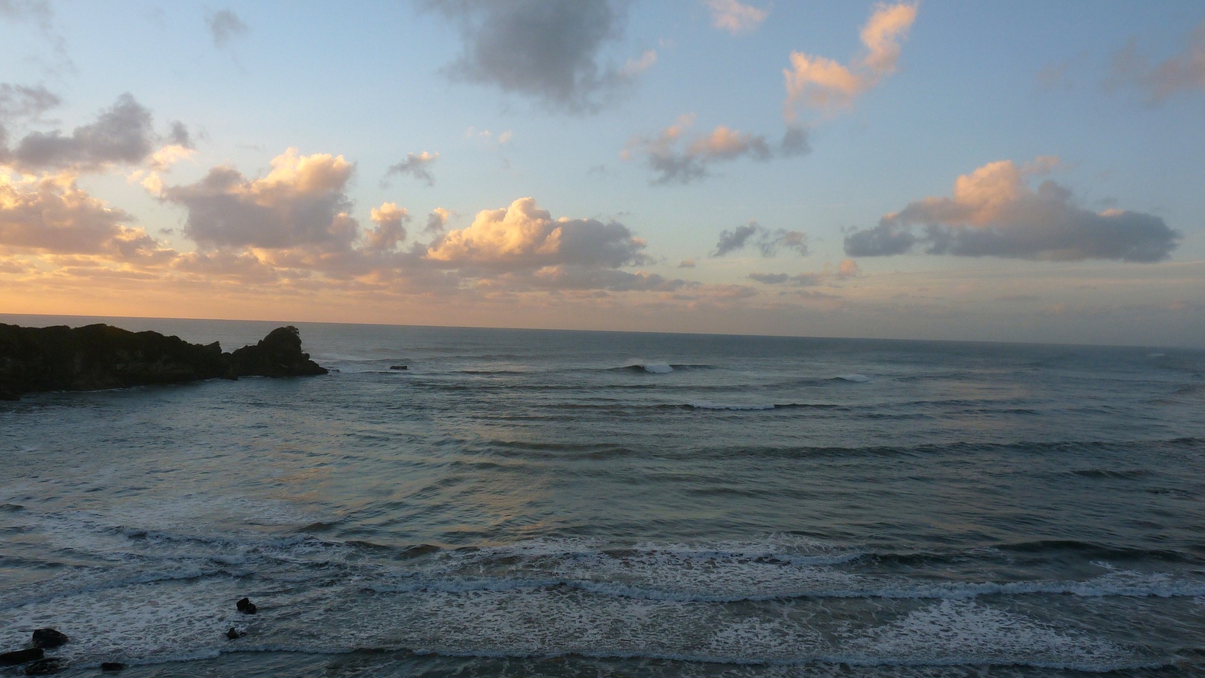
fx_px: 958
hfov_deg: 64.3
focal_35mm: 30
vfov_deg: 38.8
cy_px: 410
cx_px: 611
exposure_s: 1/200
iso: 100
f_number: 4.5
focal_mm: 4.8
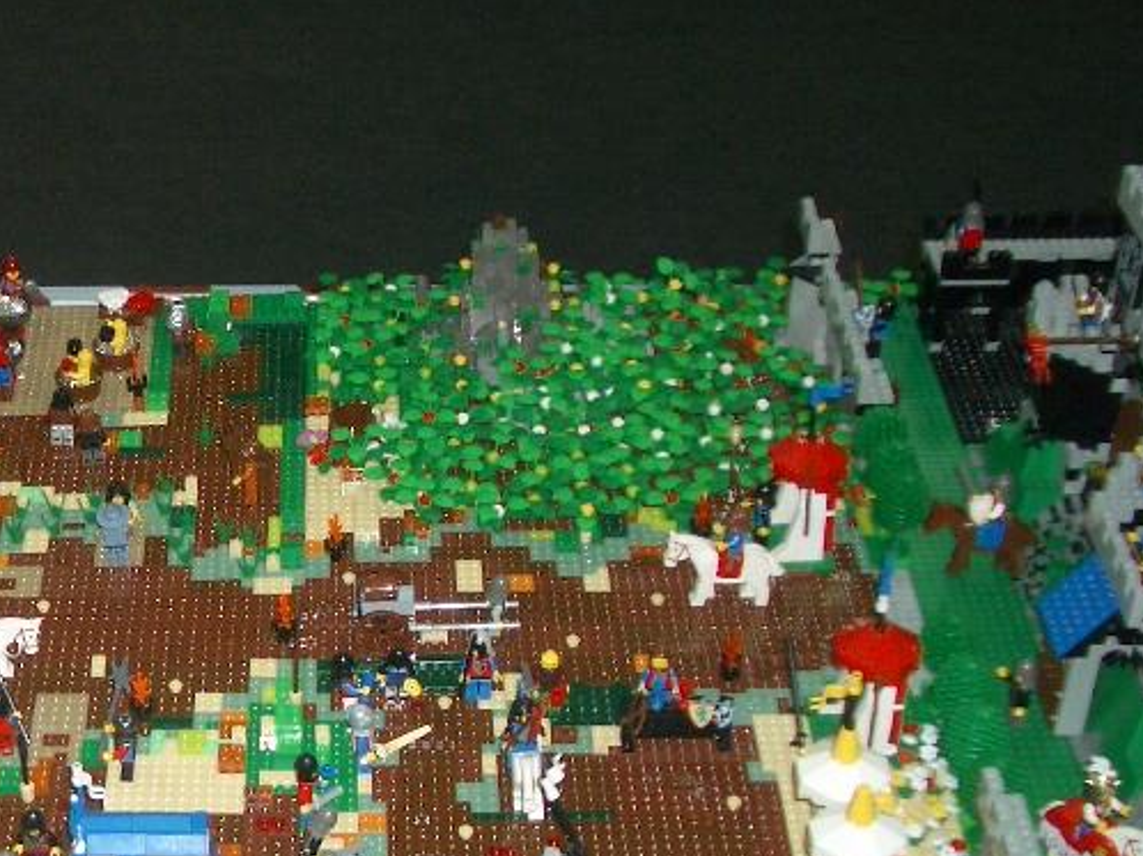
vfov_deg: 20.3
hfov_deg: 25.8
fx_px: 2376
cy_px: 578
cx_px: 18
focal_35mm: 72
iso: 100
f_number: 2.6
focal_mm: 5.8
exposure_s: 1/60
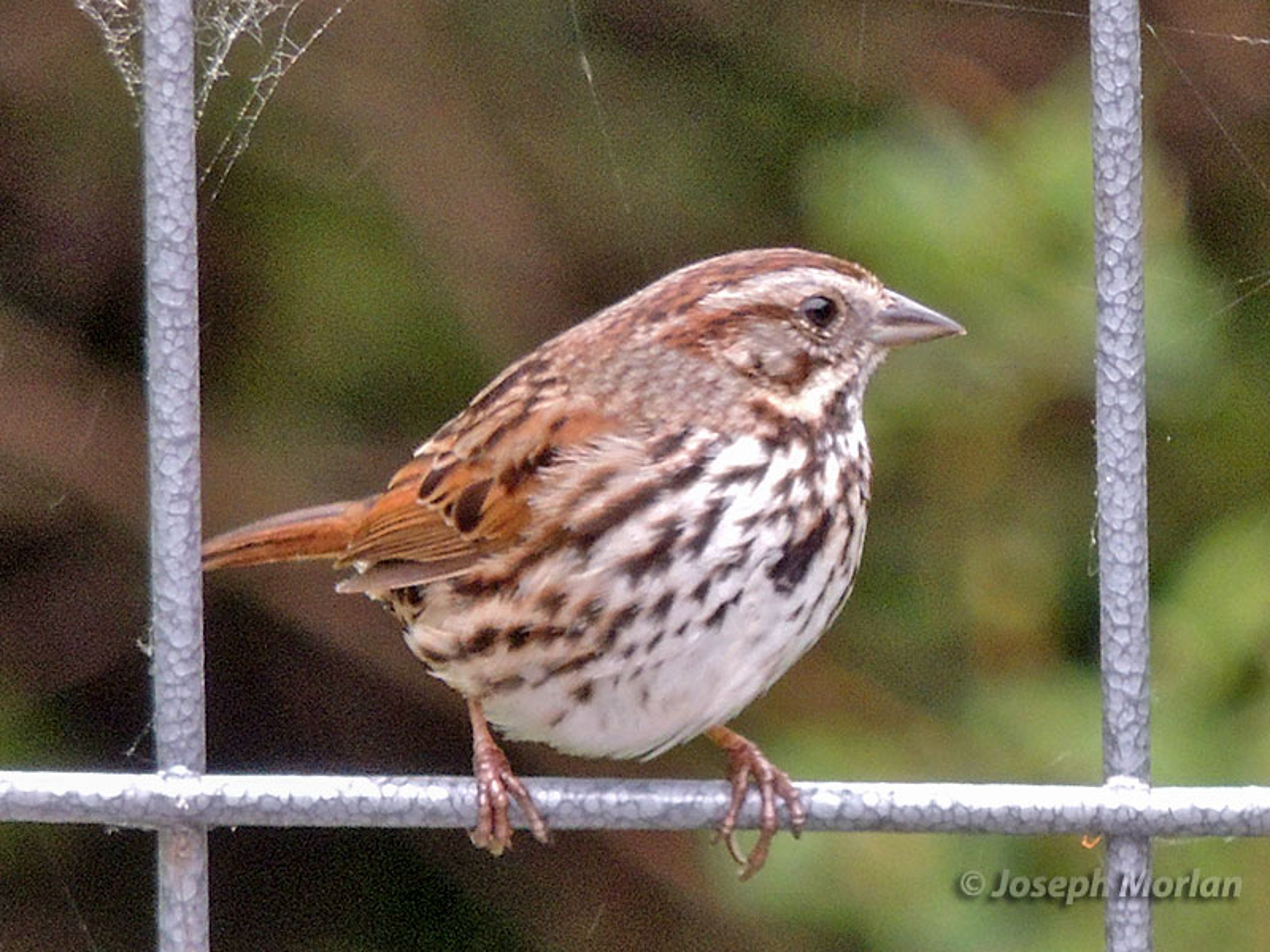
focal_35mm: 700
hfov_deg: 2.8
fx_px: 25682
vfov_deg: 2.1
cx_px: 635
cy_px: 476
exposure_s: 1/100
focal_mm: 124.8
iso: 400
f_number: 5
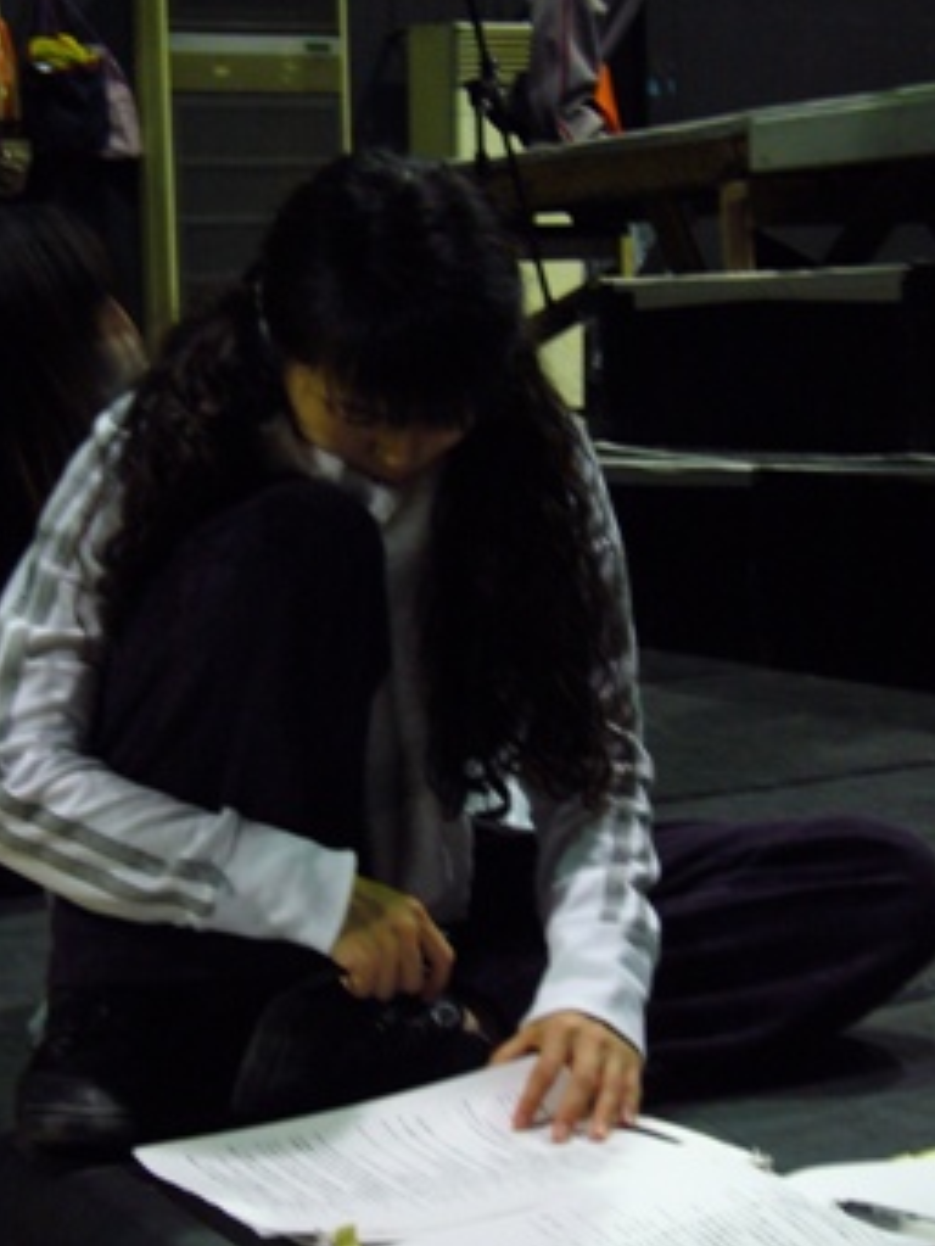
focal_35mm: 78
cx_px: 371
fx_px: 2807
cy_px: 628
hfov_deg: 18.9
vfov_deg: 25.0
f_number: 3.8
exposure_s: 1/8
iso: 200
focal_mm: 10.4
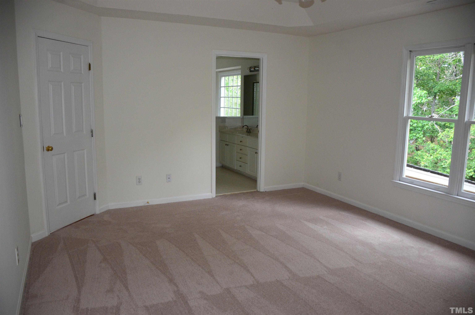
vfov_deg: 47.7
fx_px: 355
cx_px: 238
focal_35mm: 27
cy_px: 158
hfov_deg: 67.5
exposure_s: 1/250
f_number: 3.5
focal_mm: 18
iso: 1000
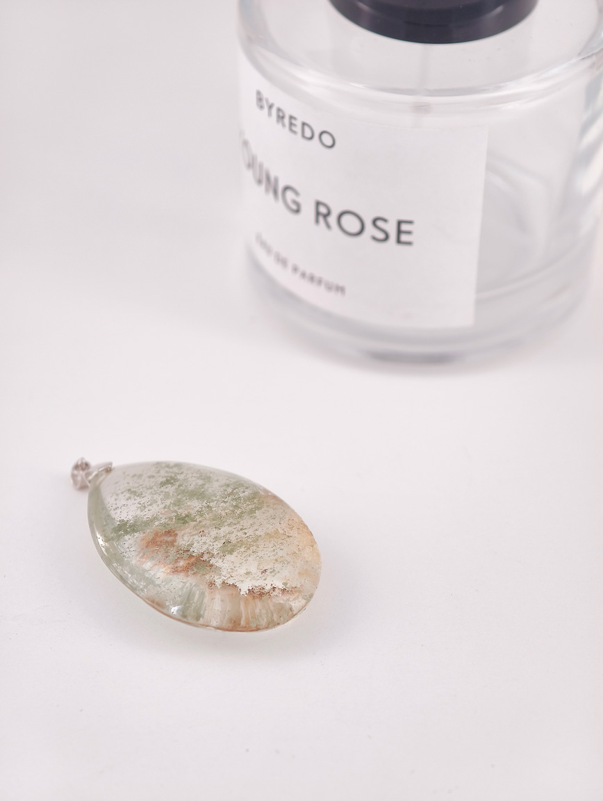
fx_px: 1970
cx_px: 302
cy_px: 400
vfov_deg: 23.0
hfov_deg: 17.4
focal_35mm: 85
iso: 125
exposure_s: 1/200
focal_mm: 22.48
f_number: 2.67
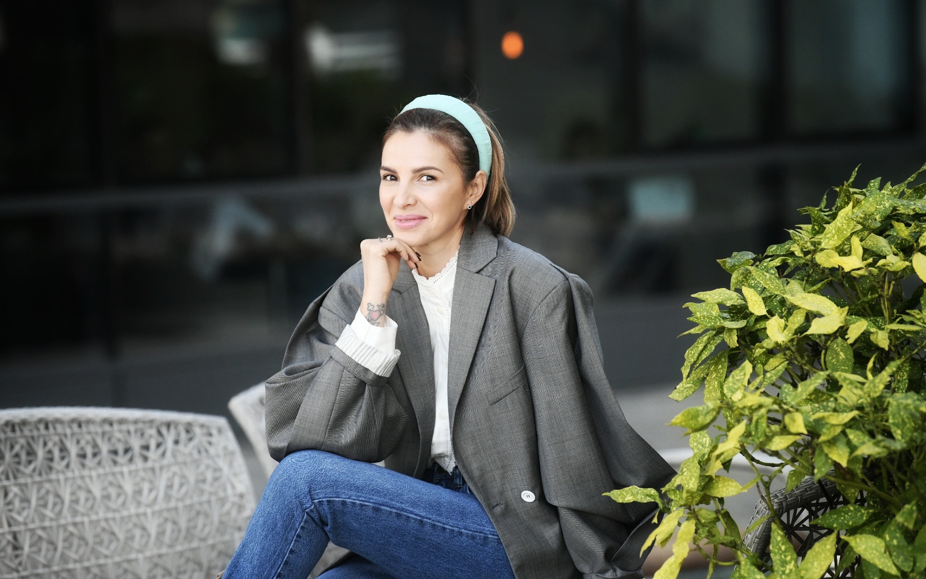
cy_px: 304
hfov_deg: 10.2
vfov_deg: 6.4
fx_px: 5174
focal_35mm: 205
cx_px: 462
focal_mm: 200
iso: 2500
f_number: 4.5
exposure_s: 1/1600
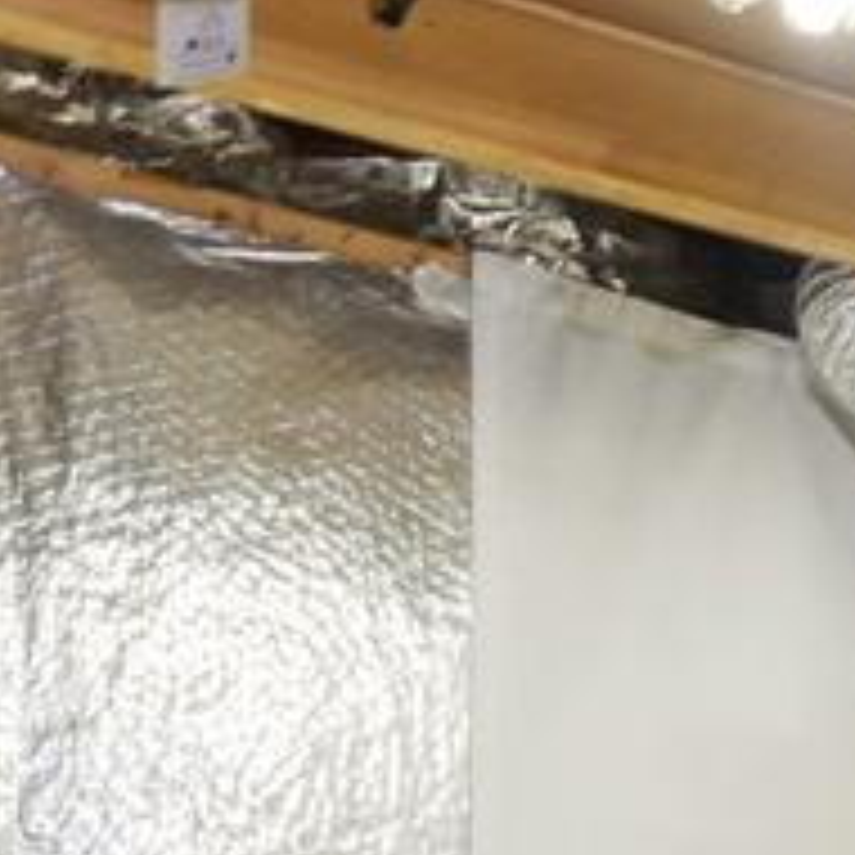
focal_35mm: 103
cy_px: 1649
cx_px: 1426
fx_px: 2878
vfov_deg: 14.4
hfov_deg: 15.1
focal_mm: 16
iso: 1250
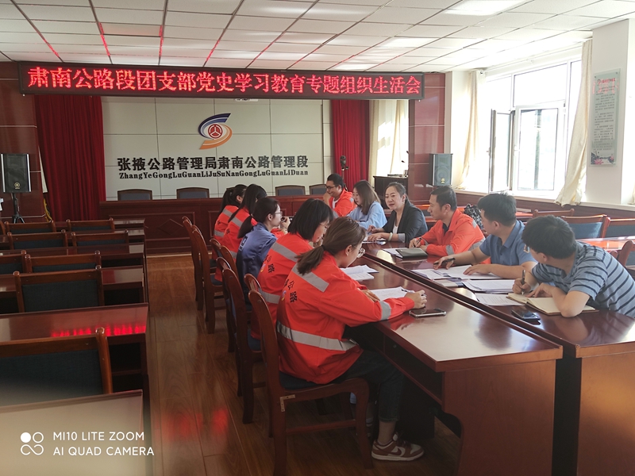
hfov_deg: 56.8
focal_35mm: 32
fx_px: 587
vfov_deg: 44.2
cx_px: 318
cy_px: 238
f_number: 1.79
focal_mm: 4.71
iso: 50
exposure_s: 1/103
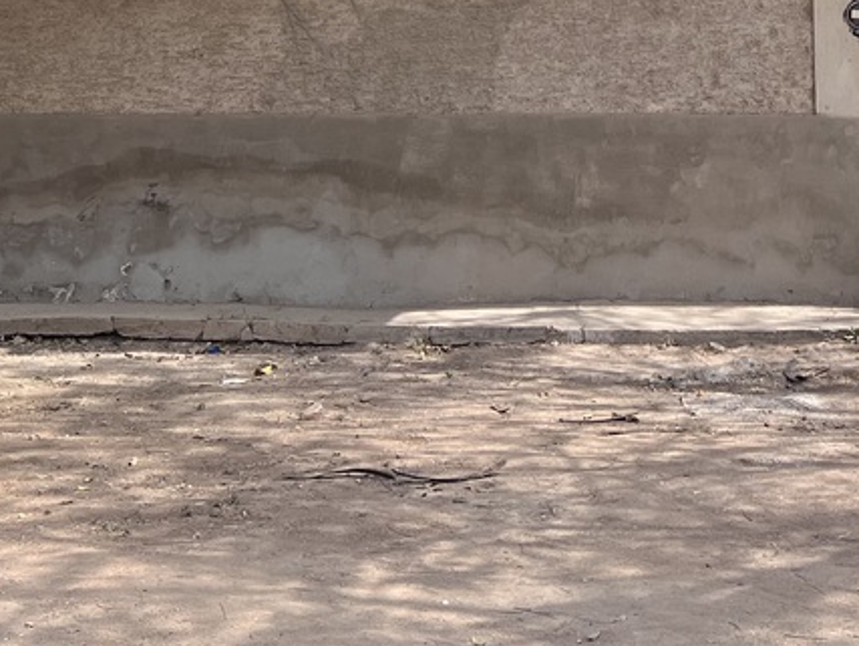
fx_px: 1813
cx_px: 634
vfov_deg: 18.6
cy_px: -217
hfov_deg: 26.3
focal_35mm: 73
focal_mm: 5.7
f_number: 1.5
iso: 50
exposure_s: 1/1838
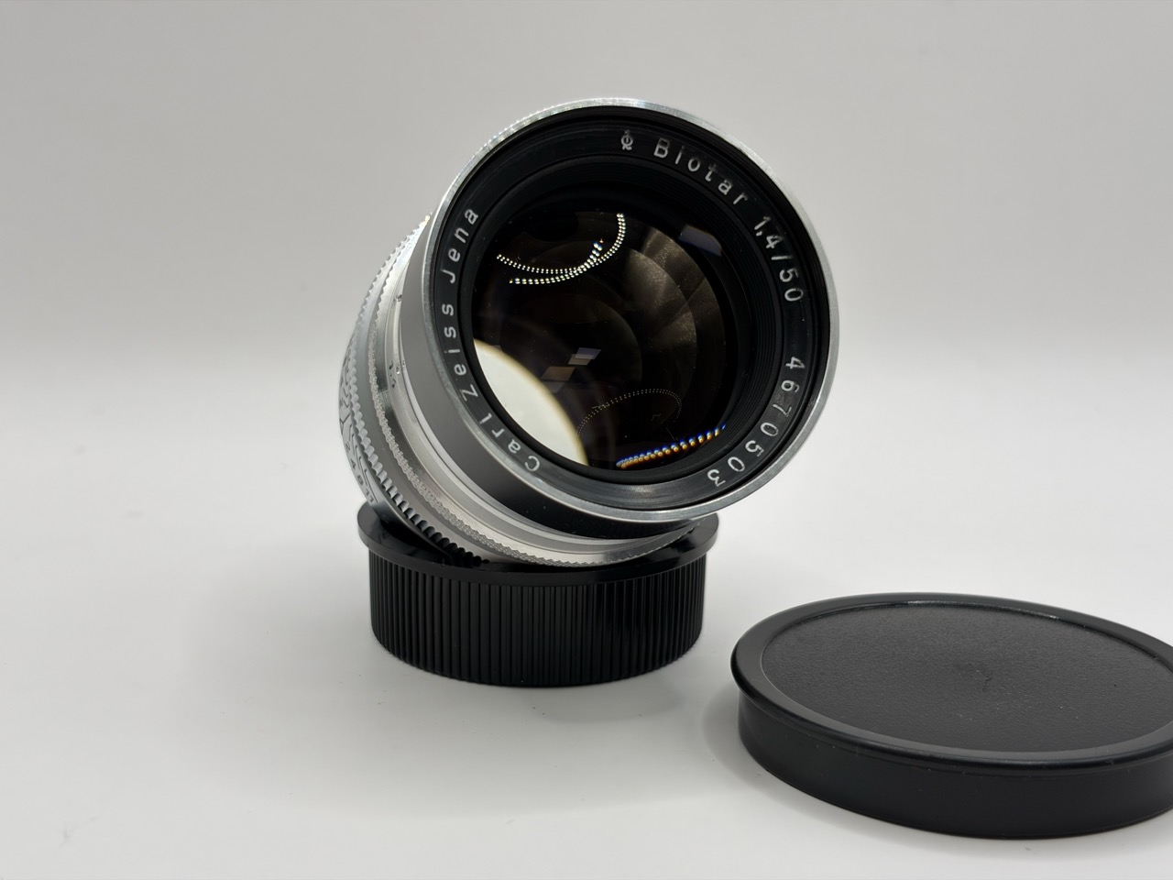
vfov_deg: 28.0
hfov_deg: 36.8
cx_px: 586
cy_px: 440
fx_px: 1762
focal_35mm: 52
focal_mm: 5.96
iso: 32
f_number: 1.6
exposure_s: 1/213
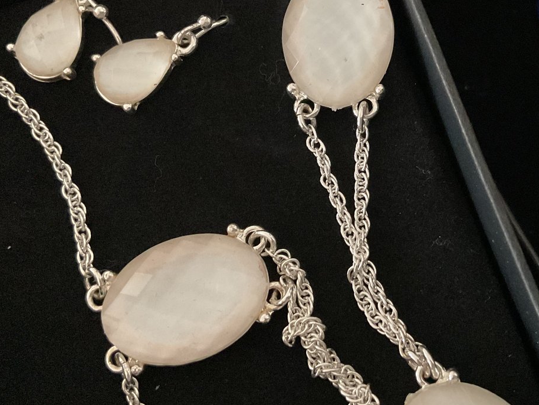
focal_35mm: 48
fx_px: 748
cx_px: 395
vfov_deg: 30.1
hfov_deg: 38.7
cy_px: 146
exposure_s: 1/24
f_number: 1.8
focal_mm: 3
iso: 500
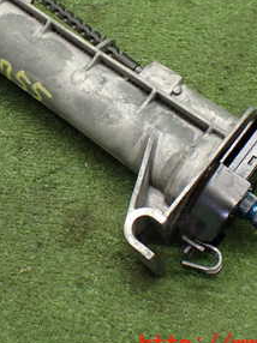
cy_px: 91
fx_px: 625
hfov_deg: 22.9
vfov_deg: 30.3
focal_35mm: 63
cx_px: 50
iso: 800
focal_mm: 5.4
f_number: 2.3
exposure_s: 1/125
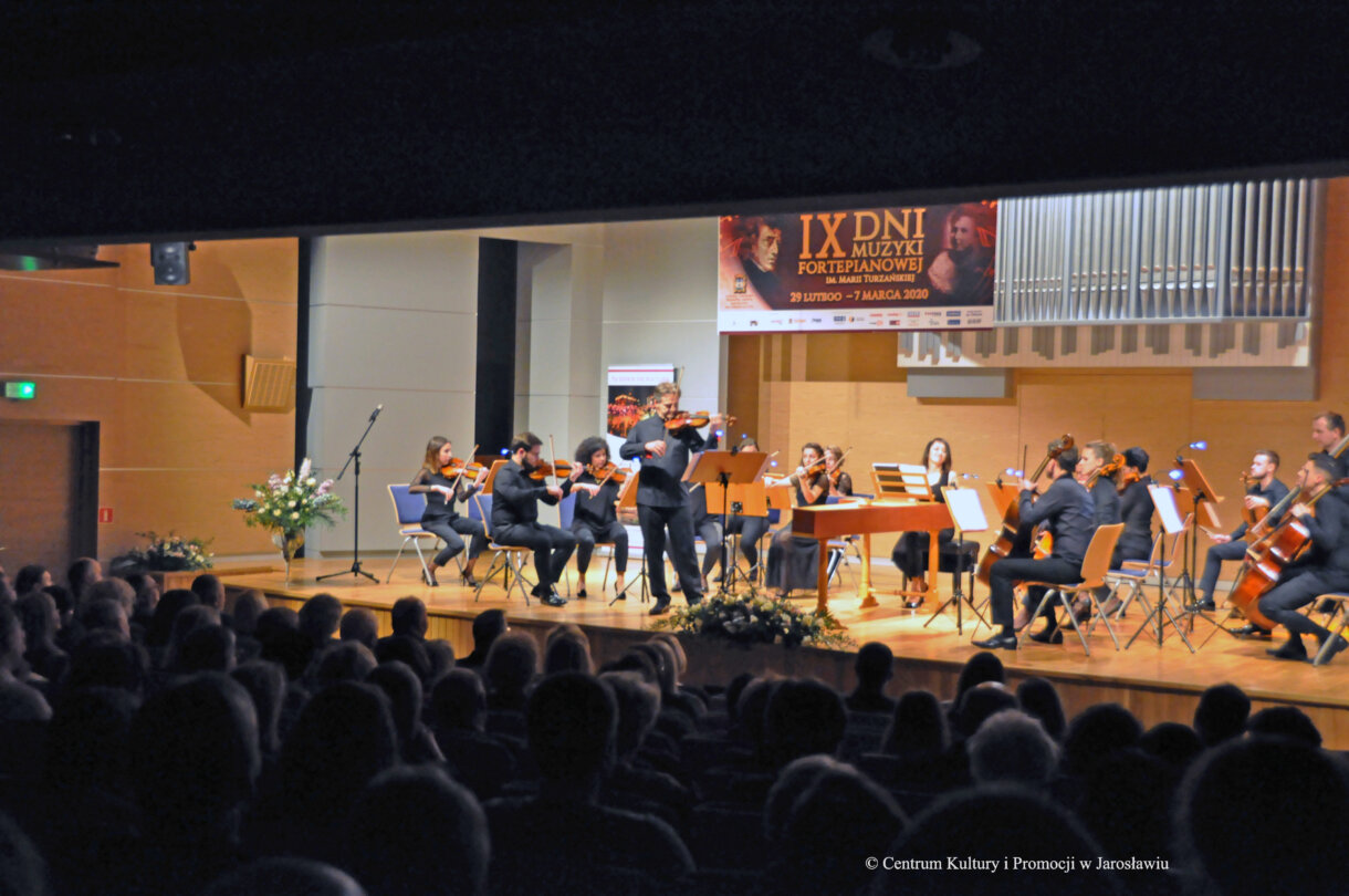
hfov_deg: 41.2
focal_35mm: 48
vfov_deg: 28.0
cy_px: 448
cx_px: 674
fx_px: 1796
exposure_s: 1/20
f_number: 4.5
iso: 3200
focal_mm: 32
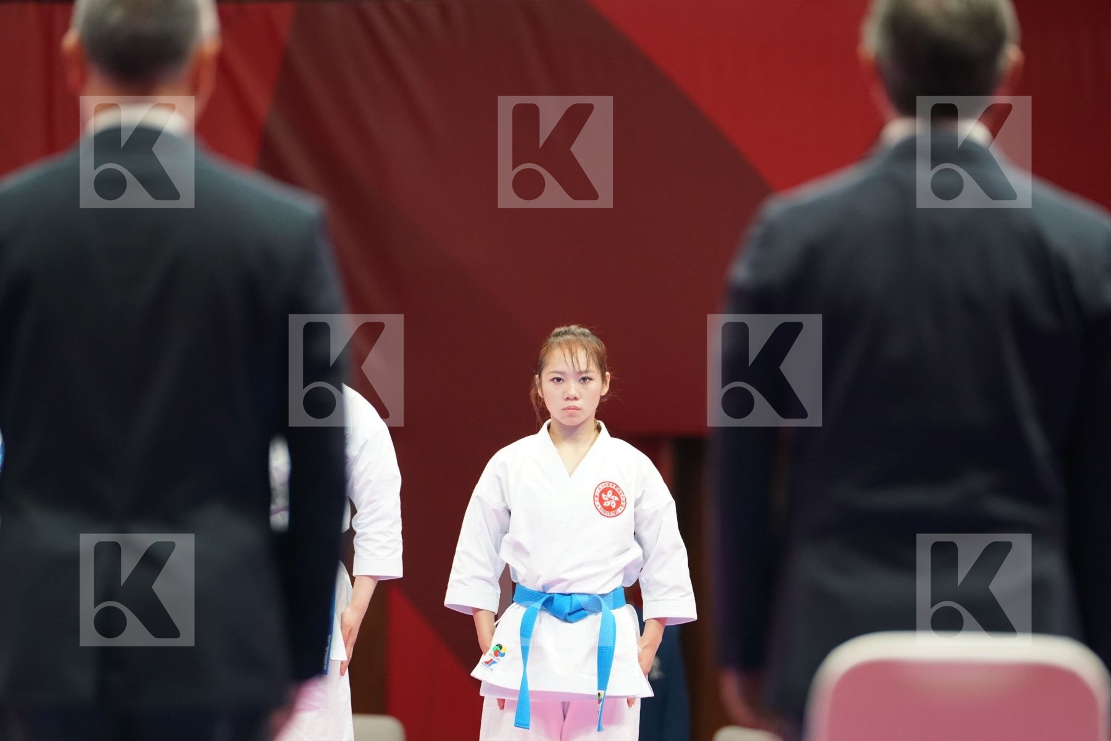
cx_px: 556
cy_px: 370
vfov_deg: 5.8
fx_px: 7344
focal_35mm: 238
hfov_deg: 8.7
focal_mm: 238
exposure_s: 1/500
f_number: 4
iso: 4000
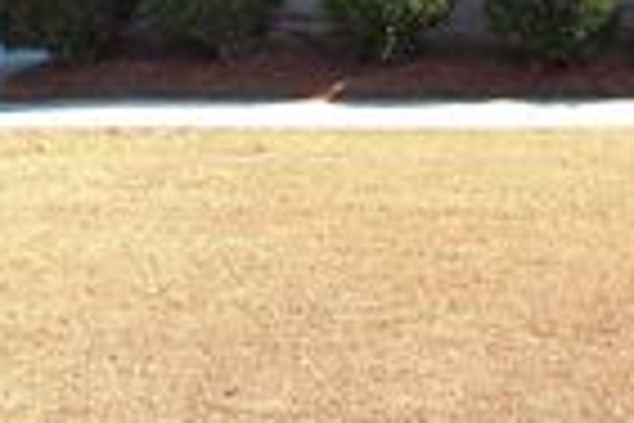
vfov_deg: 12.6
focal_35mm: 103
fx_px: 1814
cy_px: -227
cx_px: 895
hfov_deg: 18.1
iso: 100
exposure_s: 1/26
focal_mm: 10.57
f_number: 2.8
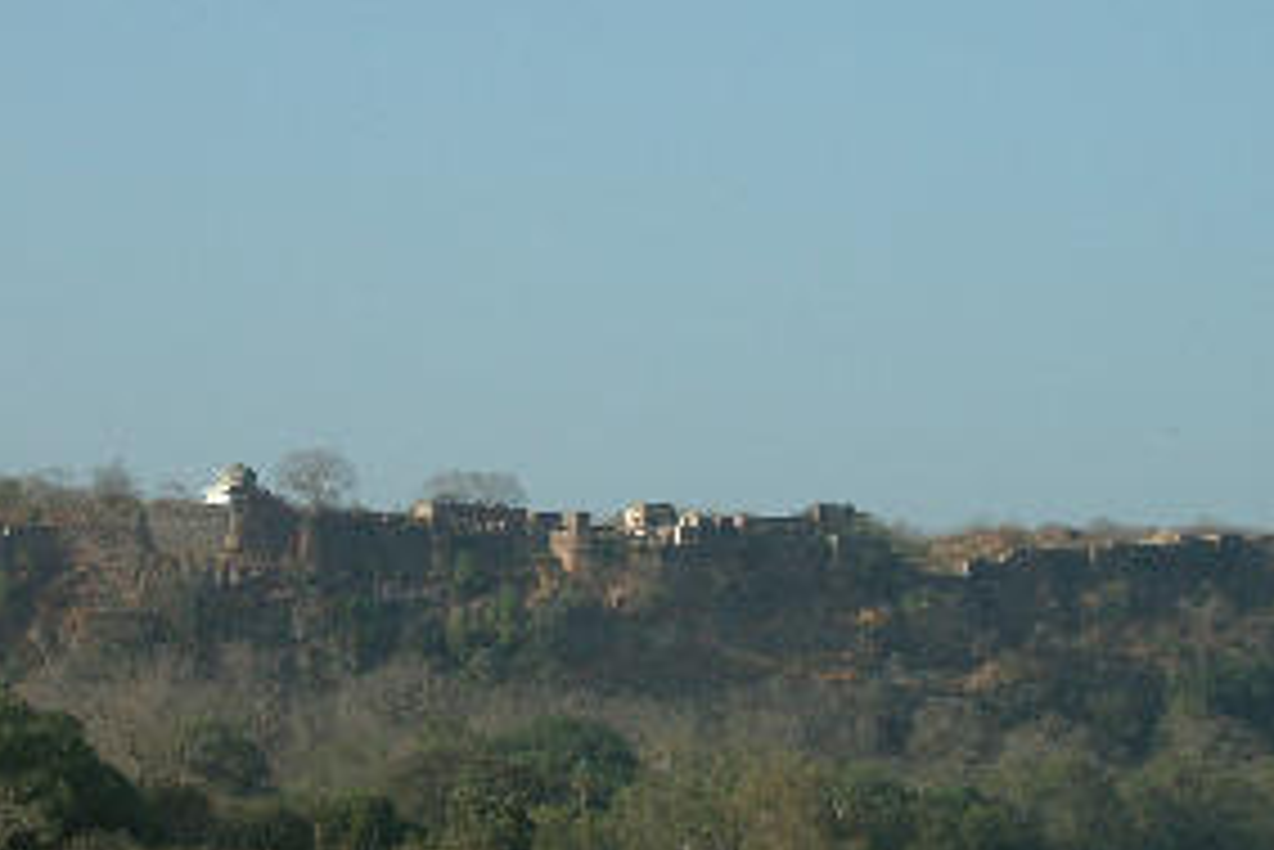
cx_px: 578
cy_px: 679
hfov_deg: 15.2
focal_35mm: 135
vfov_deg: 10.1
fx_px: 4780
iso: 100
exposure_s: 1/400
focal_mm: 17.14
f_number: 7.1
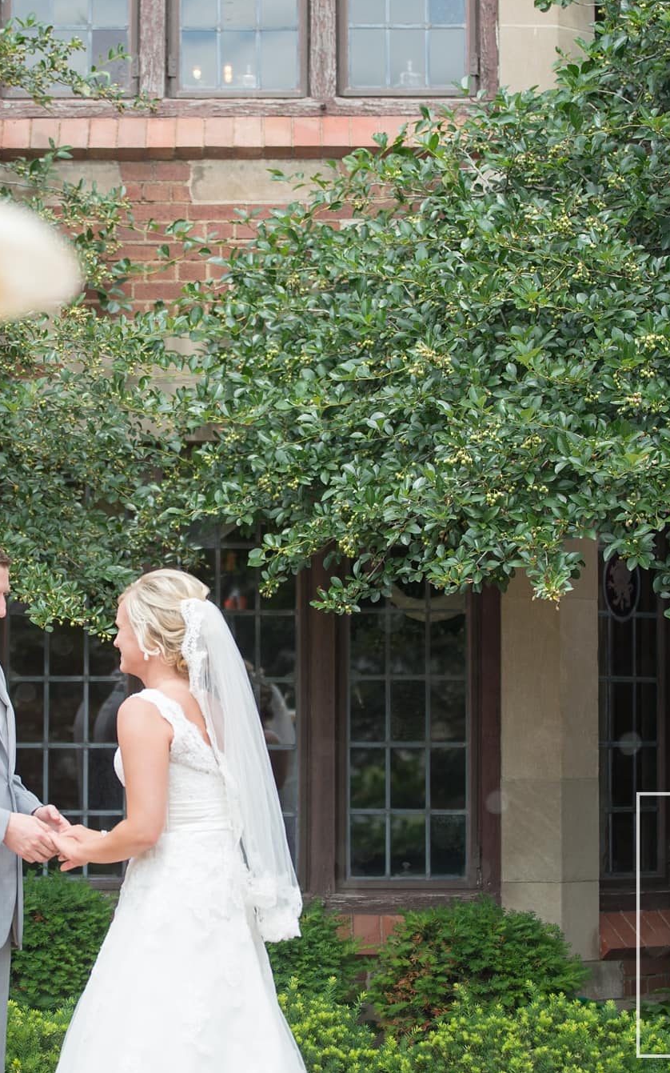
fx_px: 3185
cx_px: 163
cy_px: 528
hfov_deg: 12.0
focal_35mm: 109
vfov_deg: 19.1
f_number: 2.8
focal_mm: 70
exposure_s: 1/2500
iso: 400
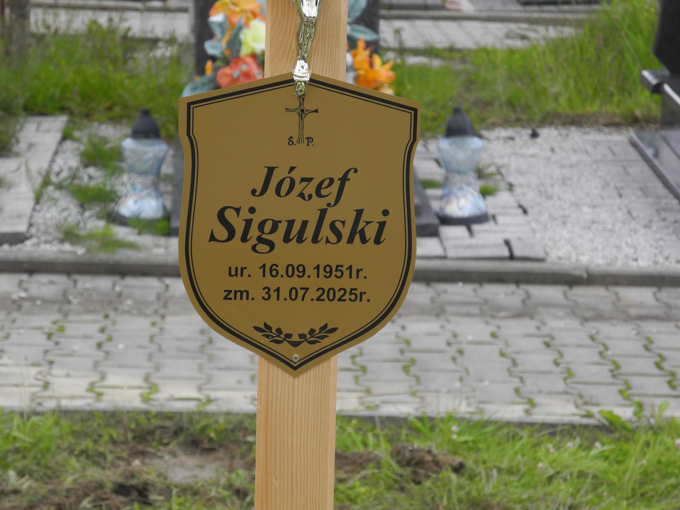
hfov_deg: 14.6
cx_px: 340
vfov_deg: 11.0
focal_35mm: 135
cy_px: 255
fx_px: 2652
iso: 100
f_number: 5
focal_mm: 28.9
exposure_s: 1/250
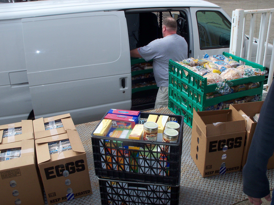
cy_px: 102
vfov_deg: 40.7
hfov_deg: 52.6
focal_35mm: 35
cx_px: 137
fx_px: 277
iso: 64
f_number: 5.5
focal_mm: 6.3
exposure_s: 1/320
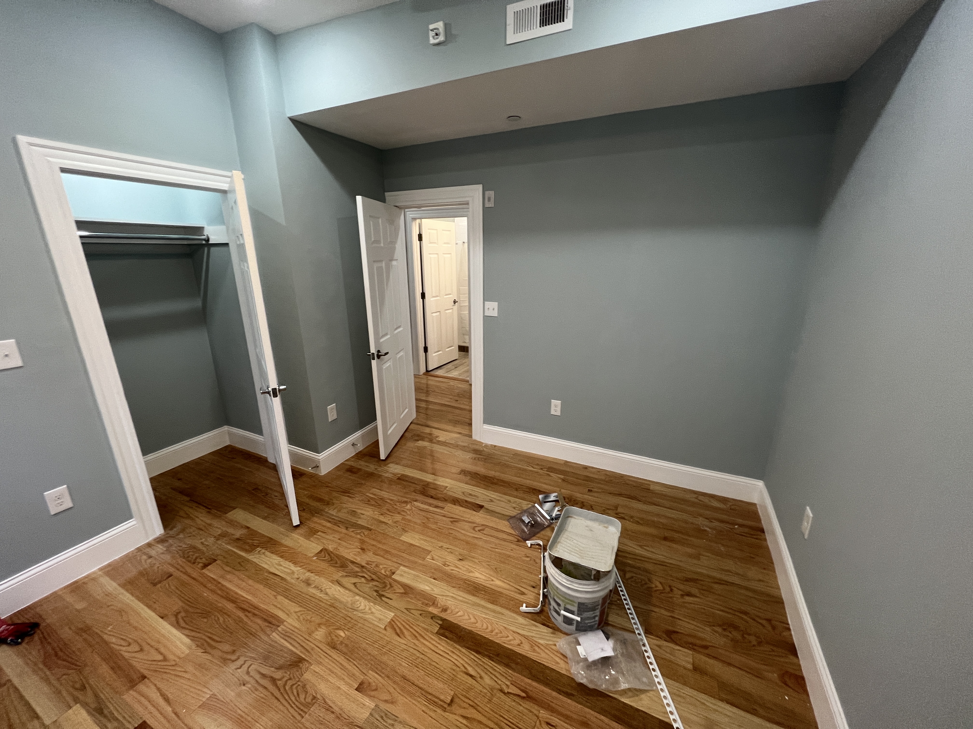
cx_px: 486
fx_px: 365
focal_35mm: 13
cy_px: 364
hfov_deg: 106.2
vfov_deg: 89.9
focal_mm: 1.57
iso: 125
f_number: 1.8
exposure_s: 1/60
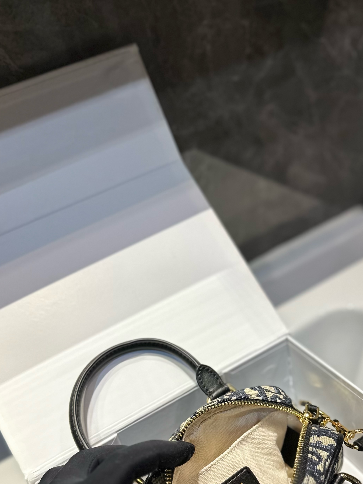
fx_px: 489
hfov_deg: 40.6
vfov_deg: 51.0
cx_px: 207
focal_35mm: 35
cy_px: 345
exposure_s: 1/121
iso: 160
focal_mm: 6.86
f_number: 1.78
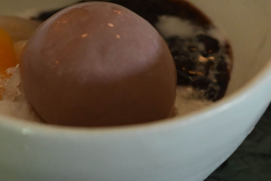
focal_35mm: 141
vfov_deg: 9.7
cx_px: 113
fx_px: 1061
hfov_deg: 14.5
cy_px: -3
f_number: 4
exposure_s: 1/100
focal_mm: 40
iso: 2500
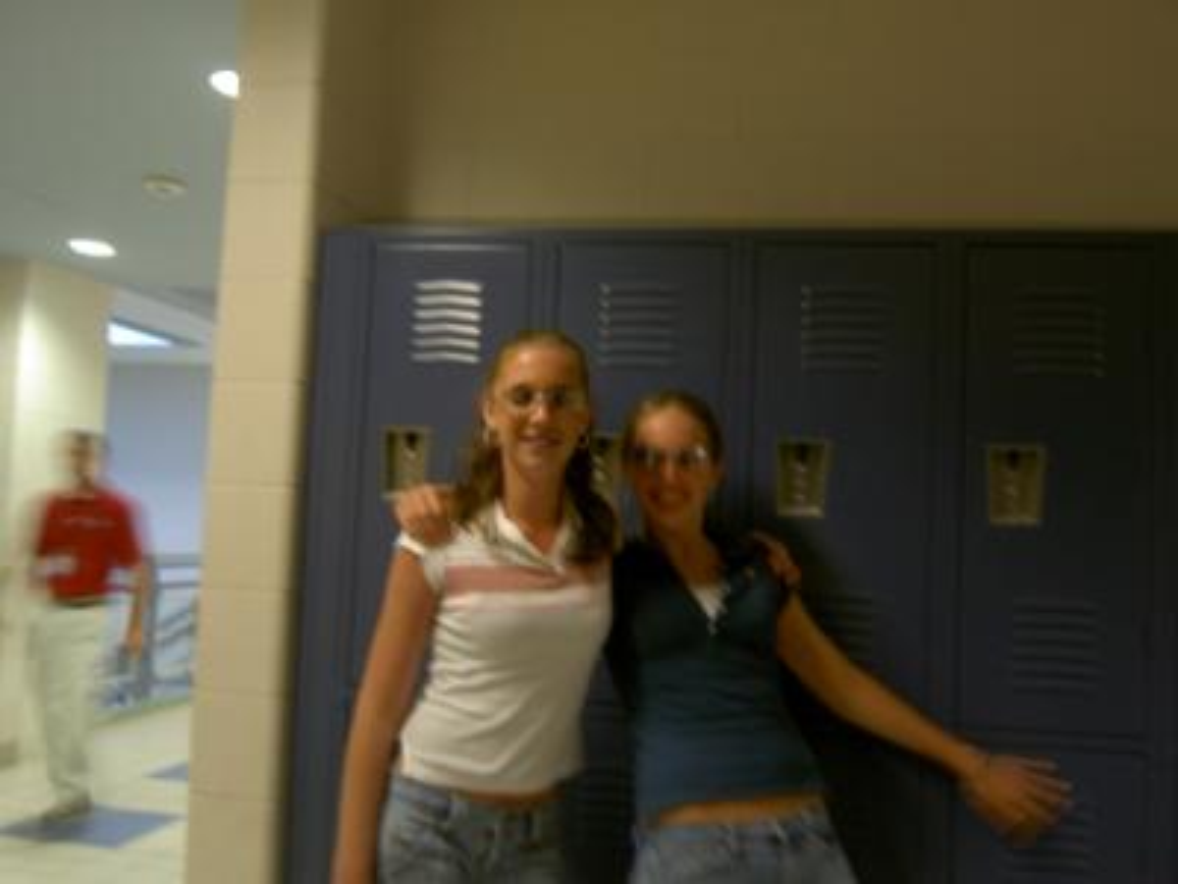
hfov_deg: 54.0
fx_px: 1157
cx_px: 589
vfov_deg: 41.8
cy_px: 442
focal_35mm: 34
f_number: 2.8
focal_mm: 5.6
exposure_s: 1/8
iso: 50
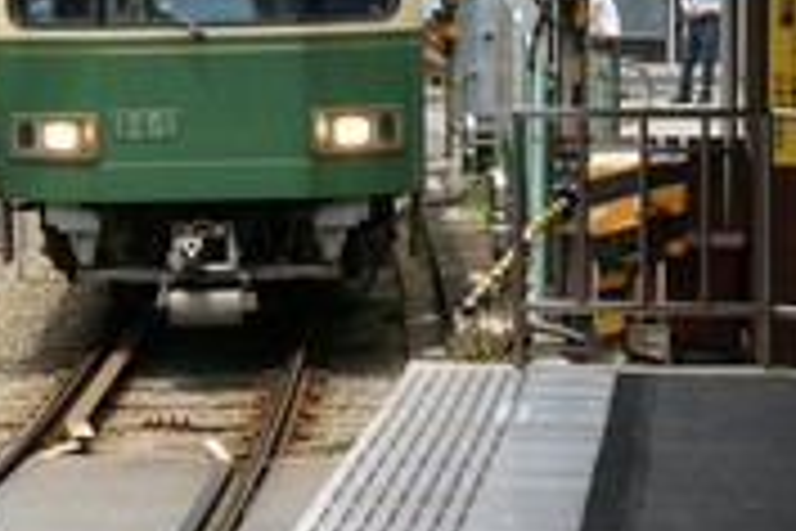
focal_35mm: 160
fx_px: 3542
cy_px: 56
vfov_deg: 8.5
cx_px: 54
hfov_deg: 12.7
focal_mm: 45
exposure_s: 1/250
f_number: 8
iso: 200
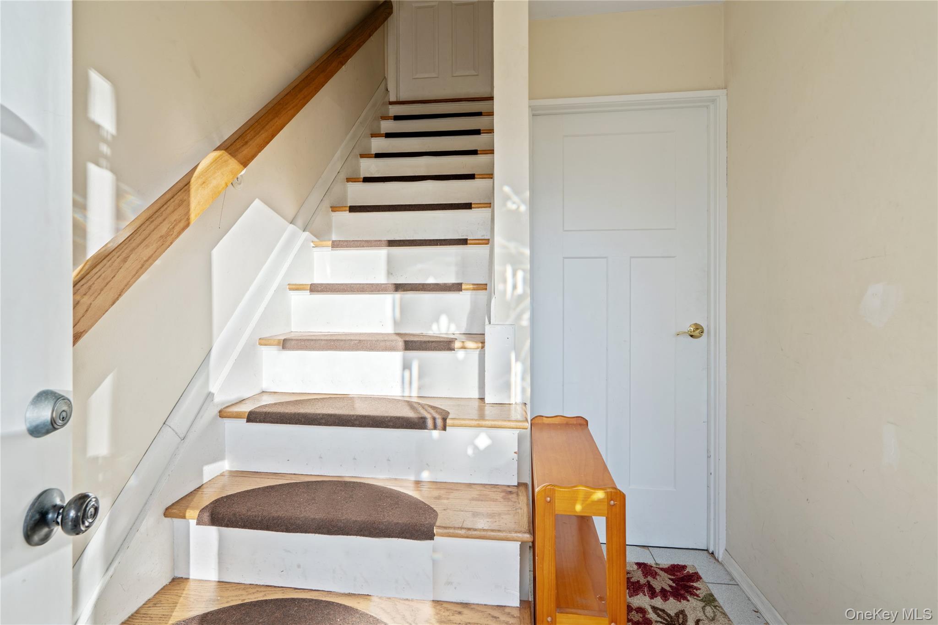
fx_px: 417
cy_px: 312
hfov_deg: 96.7
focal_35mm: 16
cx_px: 469
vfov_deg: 73.7
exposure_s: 1/10
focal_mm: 16
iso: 125
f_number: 8
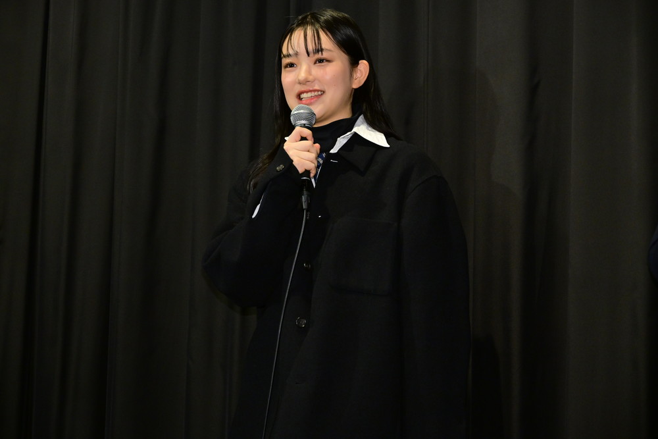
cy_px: 220
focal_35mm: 84
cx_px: 329
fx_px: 1535
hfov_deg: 24.2
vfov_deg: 16.3
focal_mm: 84
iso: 3200
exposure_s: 1/200
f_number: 6.3
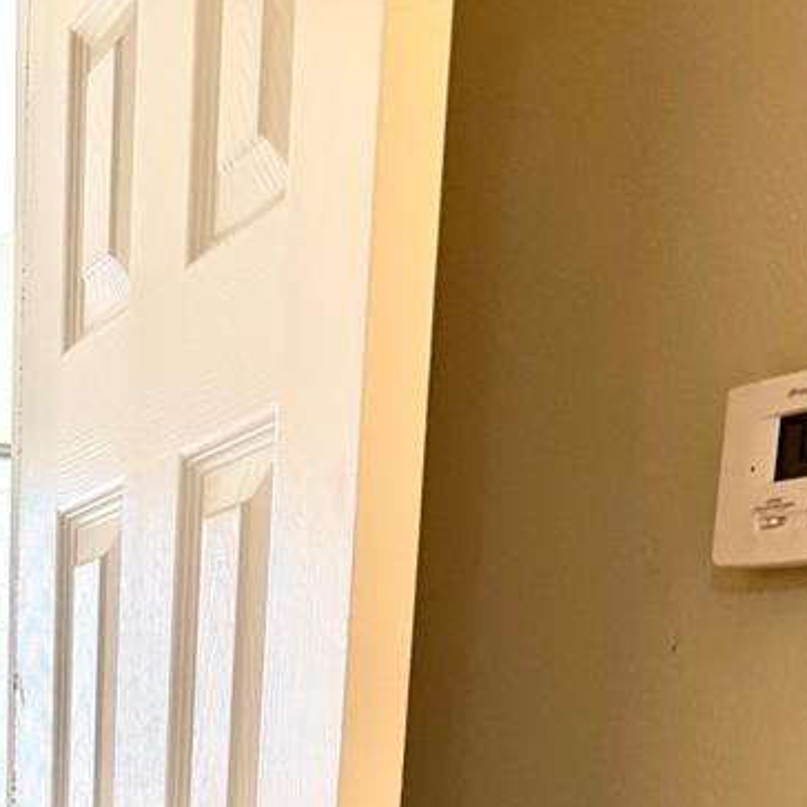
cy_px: 1222
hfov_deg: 23.9
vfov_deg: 20.8
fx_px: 1846
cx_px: 62
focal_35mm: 70
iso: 100
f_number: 1.78
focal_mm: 6.76
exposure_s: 1/120
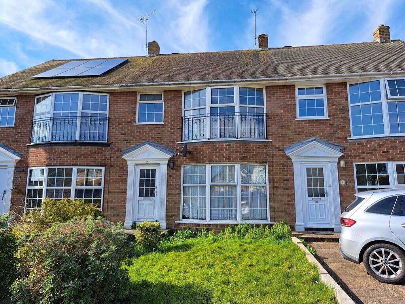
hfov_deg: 71.6
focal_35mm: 24
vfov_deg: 56.8
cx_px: 202
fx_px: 281
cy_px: 152
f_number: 1.8
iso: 50
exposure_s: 1/795
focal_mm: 5.23
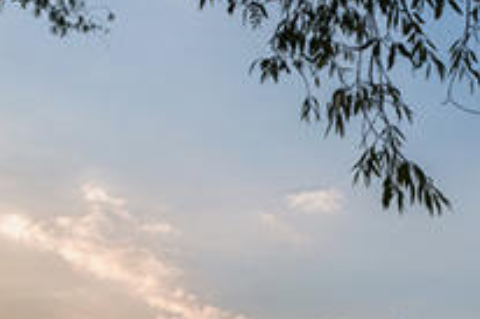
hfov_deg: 20.6
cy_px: 411
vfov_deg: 13.3
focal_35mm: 99
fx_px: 1319
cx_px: 285
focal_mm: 24
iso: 200
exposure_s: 1/60
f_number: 11
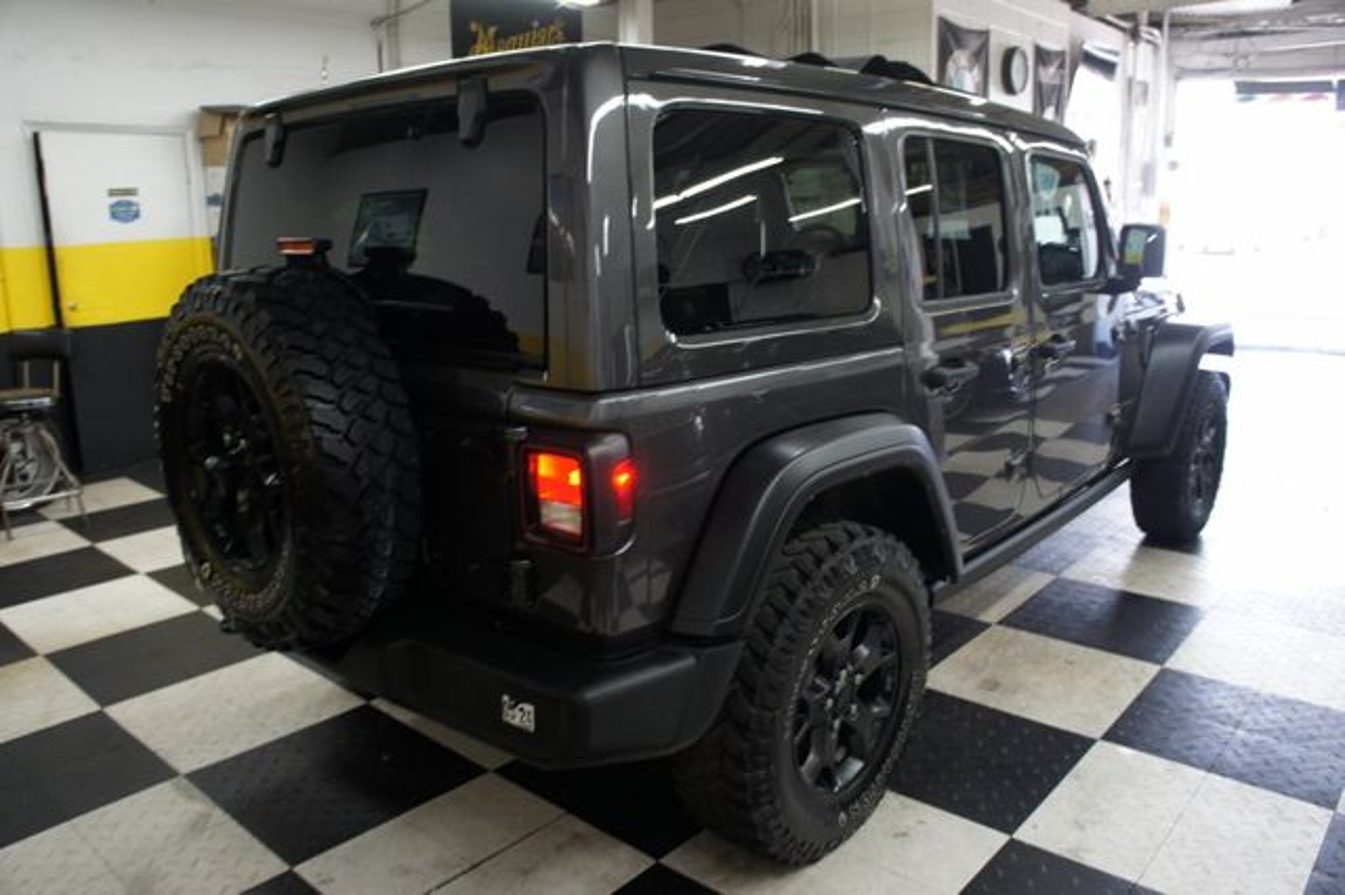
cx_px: 672
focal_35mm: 27
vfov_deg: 47.9
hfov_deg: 67.4
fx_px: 1008
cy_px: 448
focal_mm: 18
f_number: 3.5
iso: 250
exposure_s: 1/30
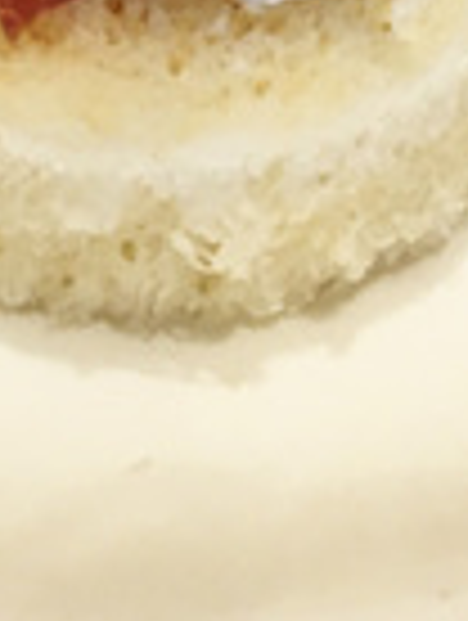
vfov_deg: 10.8
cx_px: 148
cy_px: -736
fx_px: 2911
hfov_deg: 9.2
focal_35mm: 162
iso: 50
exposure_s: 1/30
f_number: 2.2
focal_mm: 4.15
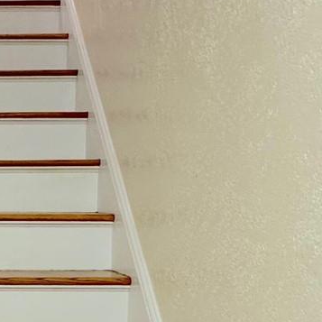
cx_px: -89
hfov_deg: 22.0
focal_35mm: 71
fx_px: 747
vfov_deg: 23.9
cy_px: 265
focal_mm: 2.22
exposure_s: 1/60
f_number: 2.2
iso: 250
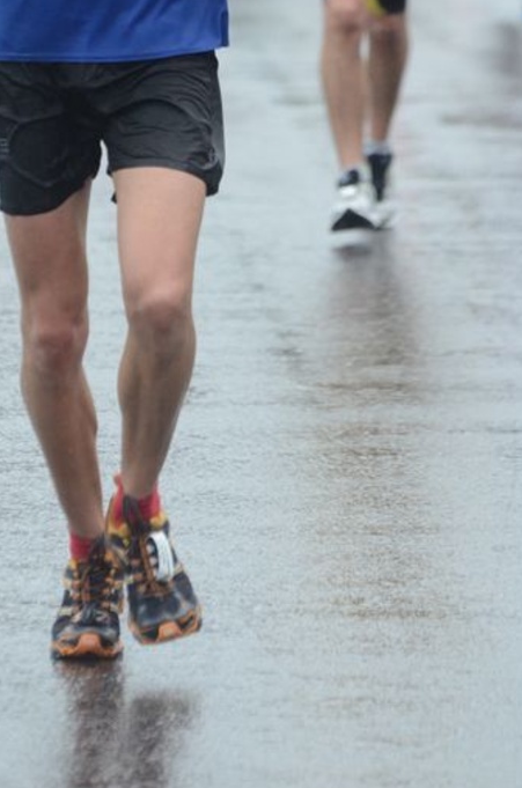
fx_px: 10465
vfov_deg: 4.3
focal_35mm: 479
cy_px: 160
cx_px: 109
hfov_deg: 2.9
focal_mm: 180
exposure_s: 1/500
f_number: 5
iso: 1250
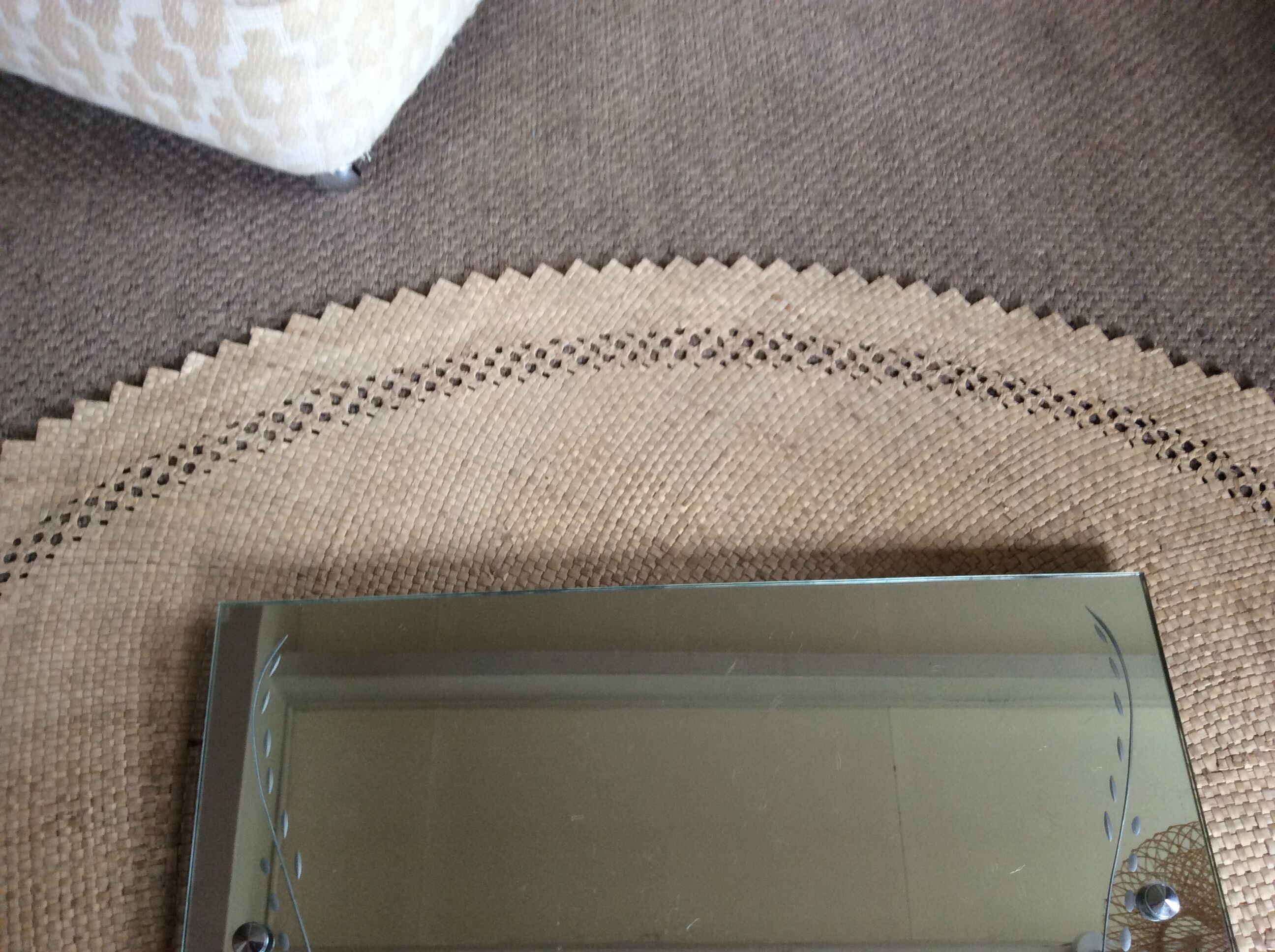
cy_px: 476
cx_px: 638
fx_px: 1177
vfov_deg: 44.1
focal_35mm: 32
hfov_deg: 56.9
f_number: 2.4
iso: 64
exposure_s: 1/25
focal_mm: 3.3
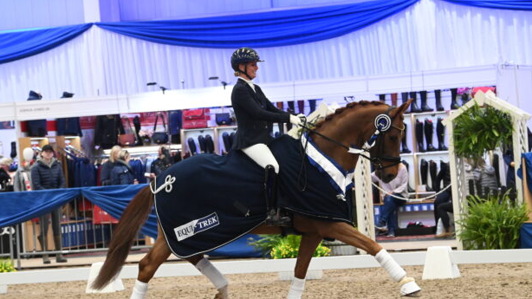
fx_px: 2087
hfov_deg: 14.5
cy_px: 176
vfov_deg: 8.2
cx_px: 265
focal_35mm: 148
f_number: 6.3
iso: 16000
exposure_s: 1/640
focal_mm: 140
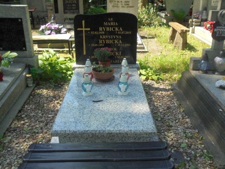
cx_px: 112
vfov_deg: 37.7
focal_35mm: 38
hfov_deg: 49.0
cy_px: 84
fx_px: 247
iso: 100
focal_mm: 6.9
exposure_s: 1/200
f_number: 4.2
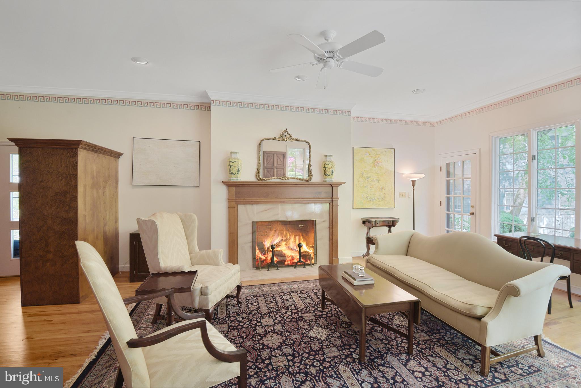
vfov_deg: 73.8
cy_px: 194
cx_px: 290
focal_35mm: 16
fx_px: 258
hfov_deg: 96.7
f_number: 8
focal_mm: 16
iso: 400
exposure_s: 1/2.5
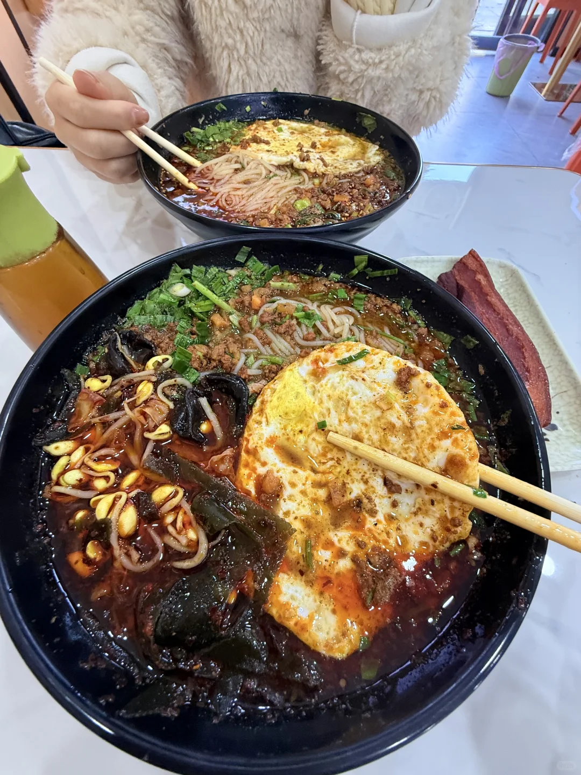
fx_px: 313
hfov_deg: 85.7
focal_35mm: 14
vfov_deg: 102.1
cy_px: 388
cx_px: 290
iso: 250
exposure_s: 1/100
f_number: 2.2
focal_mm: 2.22
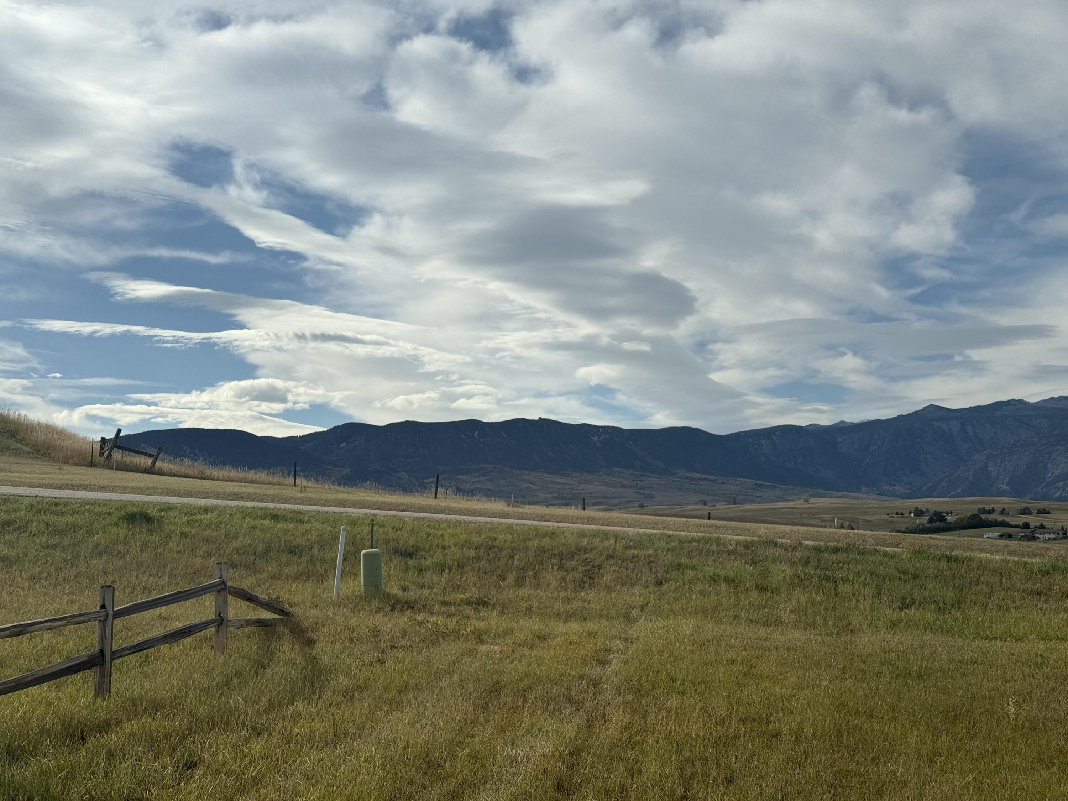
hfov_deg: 39.7
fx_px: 1481
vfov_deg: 30.3
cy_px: 400
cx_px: 534
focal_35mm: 48
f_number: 1.78
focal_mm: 6.76
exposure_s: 1/11364
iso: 64
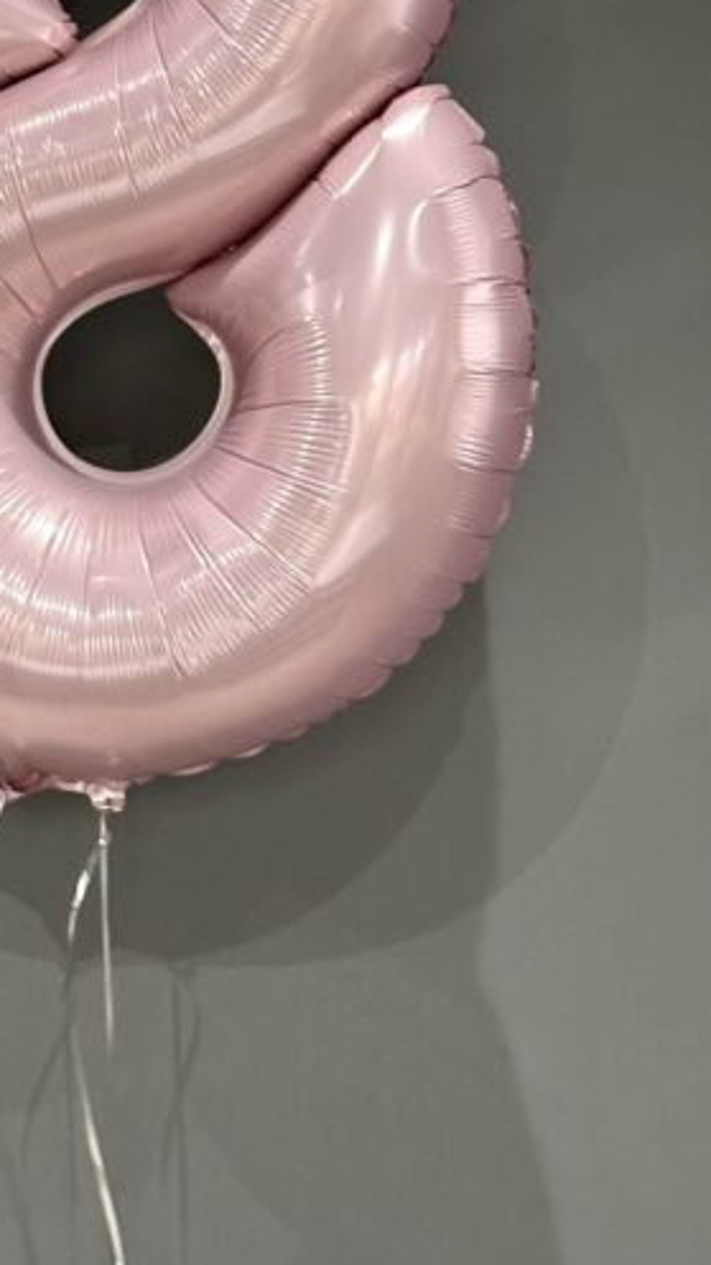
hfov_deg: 10.9
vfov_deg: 19.3
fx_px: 3620
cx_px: -240
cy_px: 23
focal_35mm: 108
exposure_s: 1/50
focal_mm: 6.9
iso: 160
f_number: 1.8
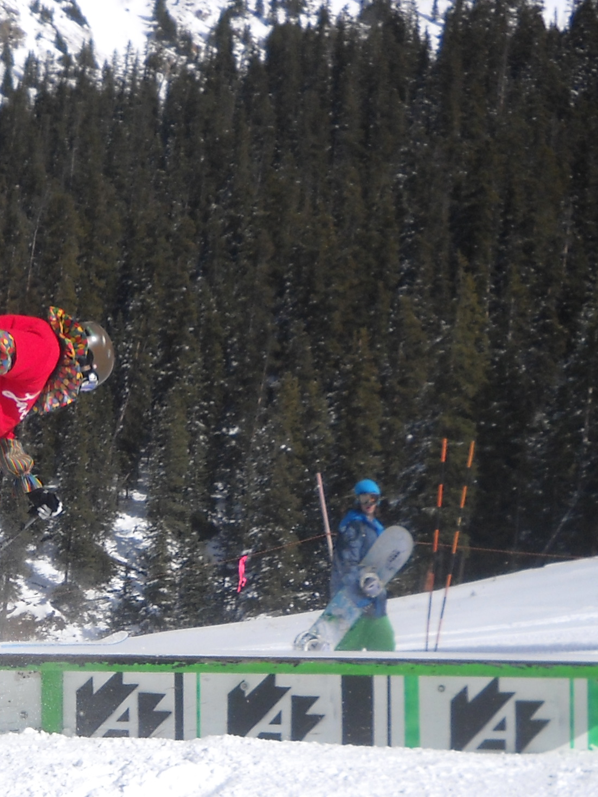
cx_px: -65
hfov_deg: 15.8
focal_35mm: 91
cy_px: 656
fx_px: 2096
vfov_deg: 21.2
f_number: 5.5
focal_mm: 6.72
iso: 64
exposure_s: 1/569
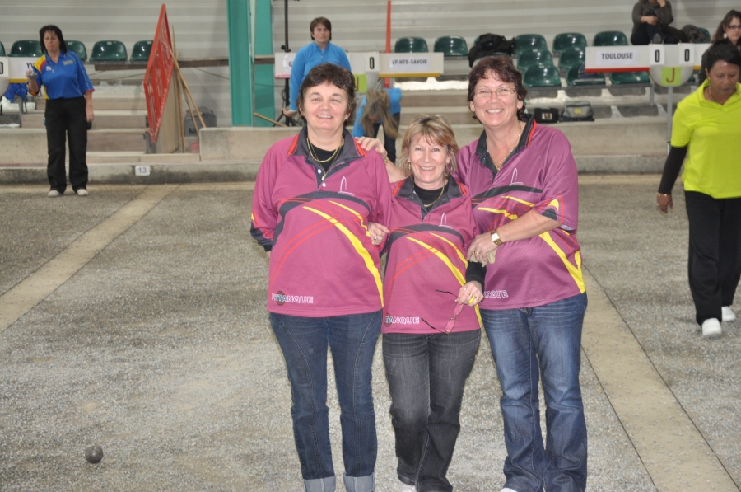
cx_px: 370
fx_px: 1541
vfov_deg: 18.1
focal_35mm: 75
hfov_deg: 27.0
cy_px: 246
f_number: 5
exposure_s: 1/60
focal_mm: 50
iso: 800
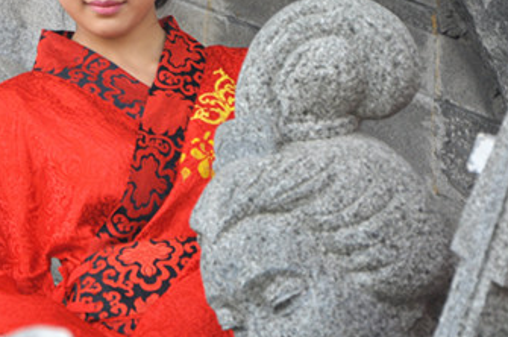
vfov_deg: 4.9
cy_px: -42
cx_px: 27
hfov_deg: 7.4
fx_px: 3929
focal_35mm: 279
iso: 250
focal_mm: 80
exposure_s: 1/125
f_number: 5.3
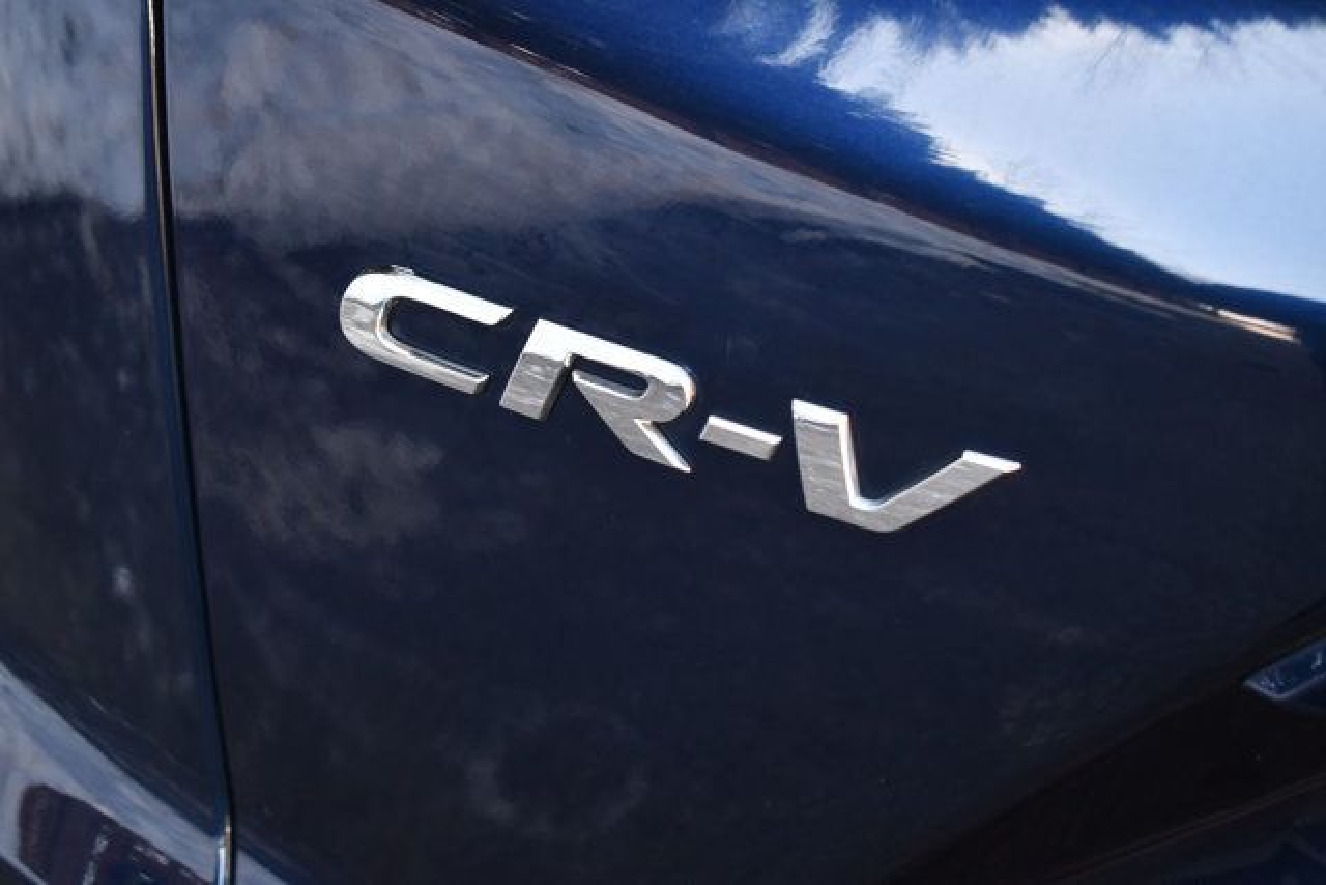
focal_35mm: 72
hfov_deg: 28.1
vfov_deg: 18.9
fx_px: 2652
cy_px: 442
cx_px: 663
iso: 720
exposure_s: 1/250
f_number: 5.3
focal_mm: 48
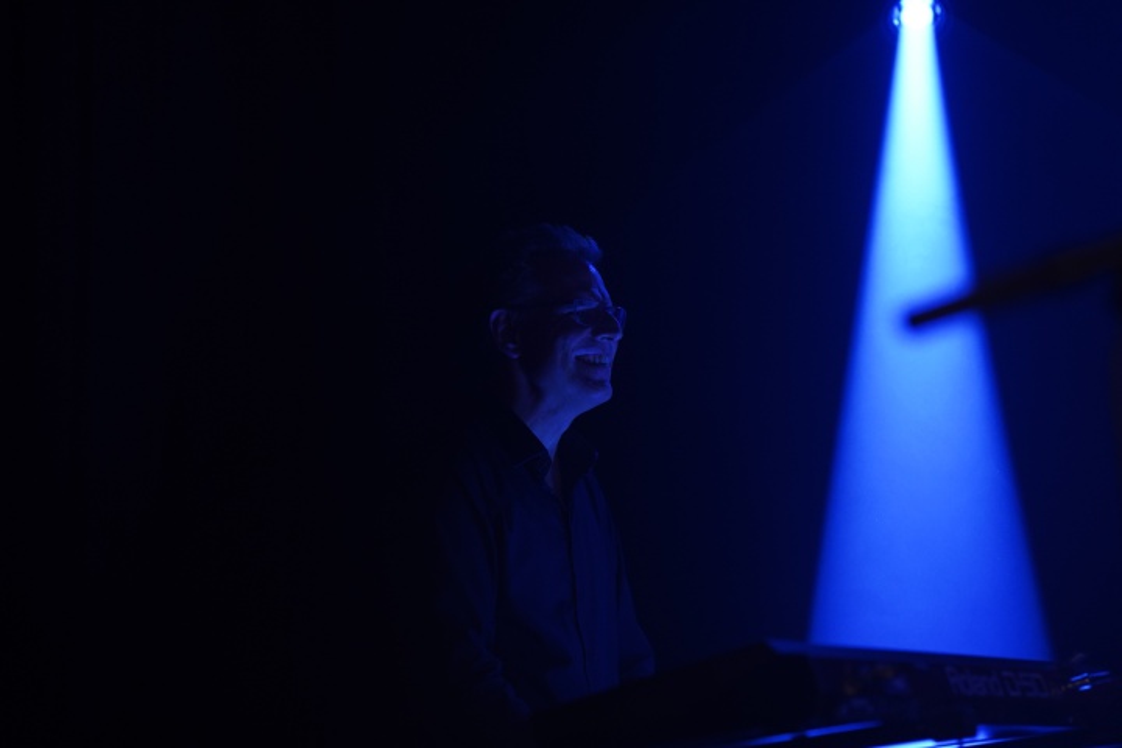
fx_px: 2649
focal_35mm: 85
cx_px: 561
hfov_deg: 23.9
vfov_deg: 16.1
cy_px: 374
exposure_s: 1/250
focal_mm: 85
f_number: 2.8
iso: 2000
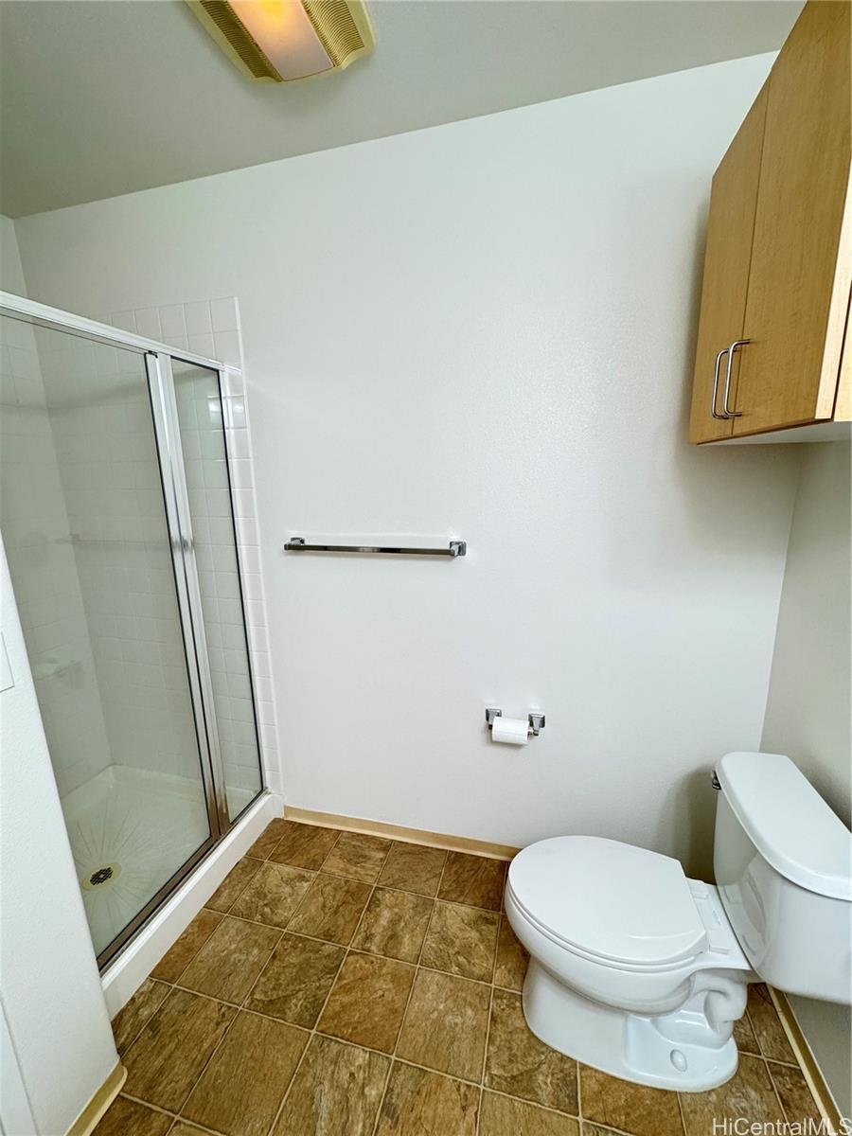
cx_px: 426
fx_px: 459
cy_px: 568
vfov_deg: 102.1
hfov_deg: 85.7
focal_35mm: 14
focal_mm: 2.22
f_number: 2.2
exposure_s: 1/120
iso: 250
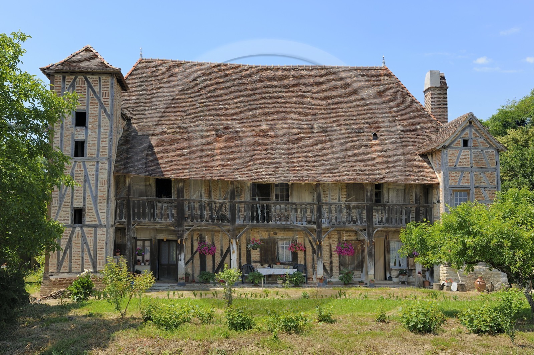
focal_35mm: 50
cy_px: 178
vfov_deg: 26.9
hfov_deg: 39.6
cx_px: 267
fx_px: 741
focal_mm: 50
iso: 200
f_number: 9
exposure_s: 1/160
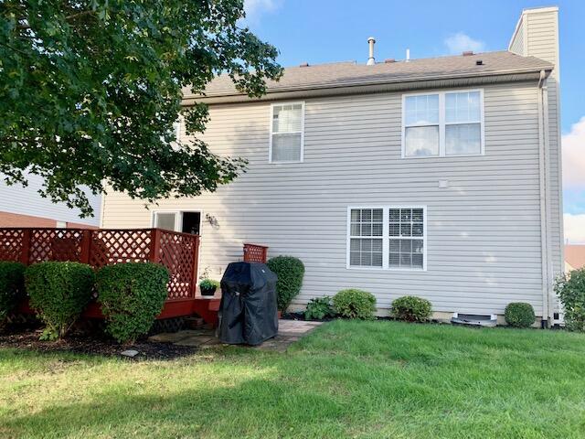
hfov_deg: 67.3
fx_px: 439
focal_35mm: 26
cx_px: 292
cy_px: 220
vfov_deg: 53.1
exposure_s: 1/405
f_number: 1.8
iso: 25
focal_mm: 4.25
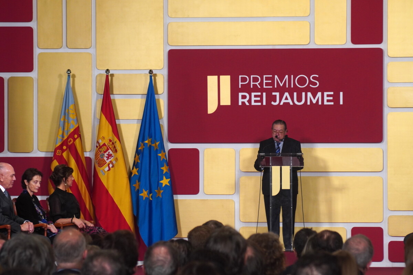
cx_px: 206
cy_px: 138
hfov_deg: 11.4
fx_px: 2065
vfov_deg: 7.6
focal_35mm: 180
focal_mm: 120
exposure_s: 1/200
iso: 800
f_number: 5.6
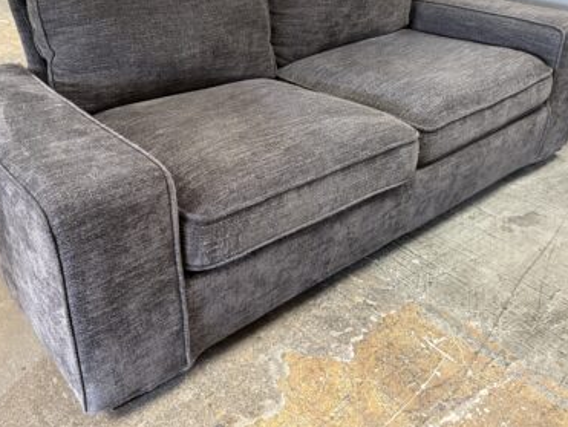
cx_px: 268
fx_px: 575
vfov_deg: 40.5
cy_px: 158
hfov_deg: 52.6
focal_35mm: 35
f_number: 1.6
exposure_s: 1/60
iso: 400
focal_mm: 5.96
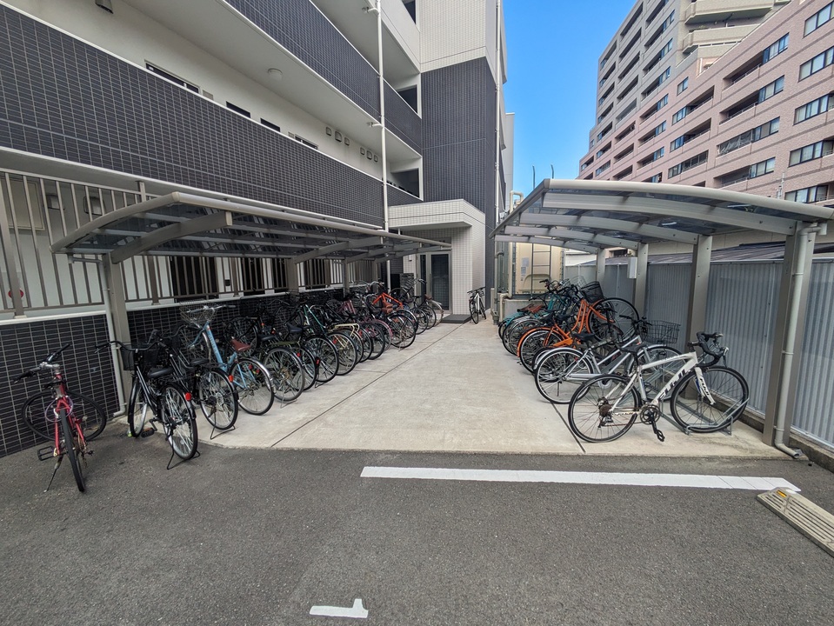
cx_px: 417
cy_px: 313
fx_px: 337
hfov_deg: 102.0
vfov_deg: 85.7
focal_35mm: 14
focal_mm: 1.83
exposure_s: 1/655
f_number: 2.2
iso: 47
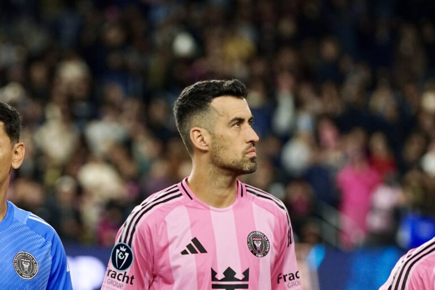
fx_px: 2416
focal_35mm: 200
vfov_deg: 6.9
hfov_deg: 10.3
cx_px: 218
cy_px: 145
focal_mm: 200
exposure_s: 1/800
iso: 1600
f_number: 4
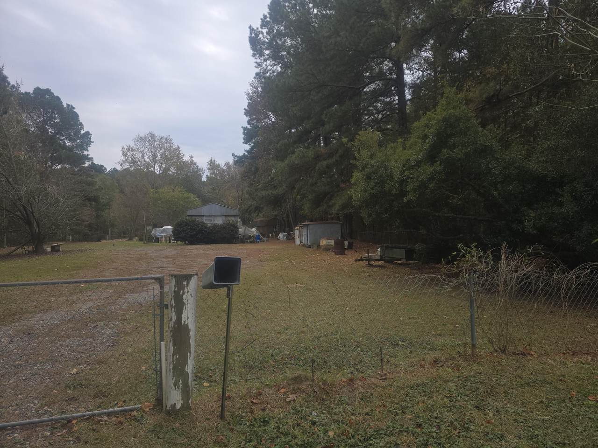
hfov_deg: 73.9
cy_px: 224
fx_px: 397
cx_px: 299
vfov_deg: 58.9
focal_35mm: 23
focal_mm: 6.3
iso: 12
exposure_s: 1/324
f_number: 1.7
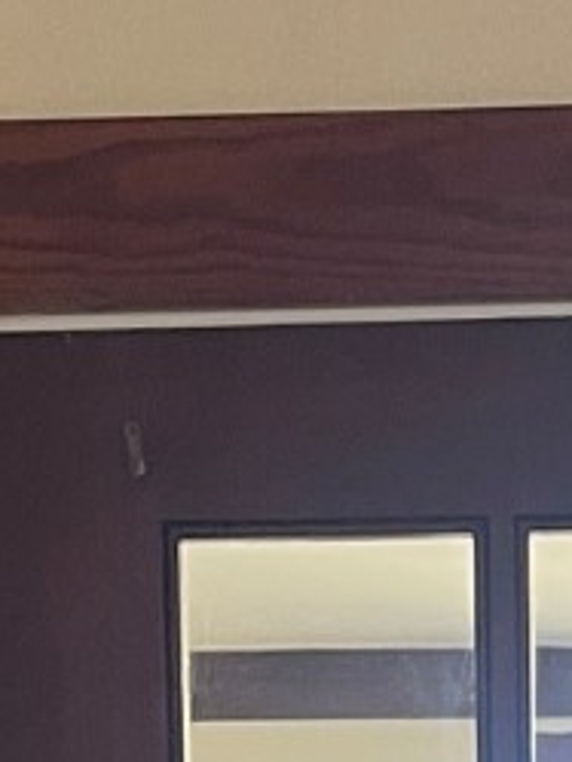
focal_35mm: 154
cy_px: 1649
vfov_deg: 11.3
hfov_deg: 9.6
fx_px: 3390
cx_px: 486
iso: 125
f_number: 1.6
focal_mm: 5.1
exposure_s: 1/66
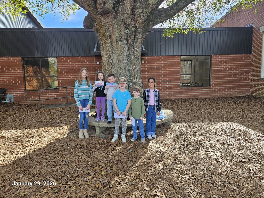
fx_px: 175
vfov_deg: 58.9
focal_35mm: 23
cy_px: 99
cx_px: 132
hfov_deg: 73.9
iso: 25
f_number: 1.8
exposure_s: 1/205
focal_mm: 5.4
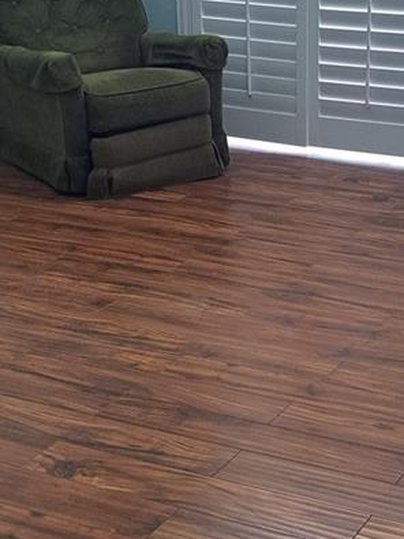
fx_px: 1137
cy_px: 394
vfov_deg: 26.4
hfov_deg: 19.9
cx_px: 330
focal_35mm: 73
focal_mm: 5.23
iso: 160
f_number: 1.8
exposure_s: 1/60
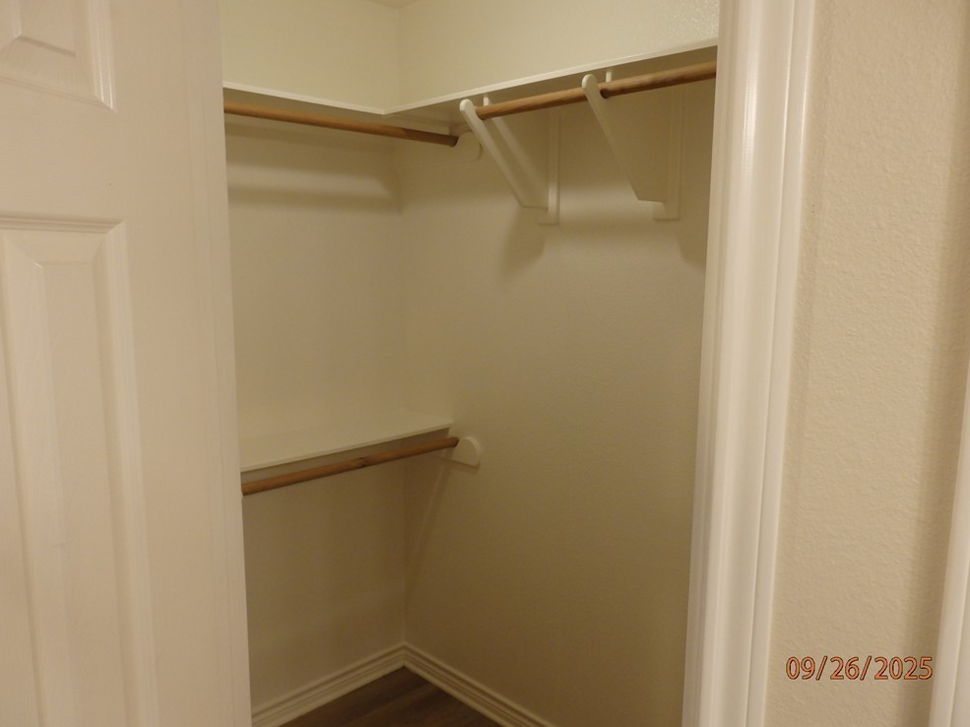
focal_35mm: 26
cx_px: 489
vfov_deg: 53.0
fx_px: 728
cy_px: 369
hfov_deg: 67.3
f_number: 3
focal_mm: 4.5
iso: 200
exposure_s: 1/30
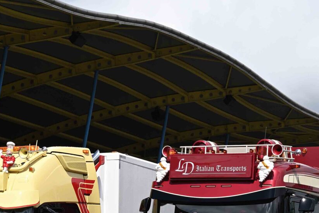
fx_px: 1515
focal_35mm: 171
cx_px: 90
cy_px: 179
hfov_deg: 12.0
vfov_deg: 8.0
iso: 200
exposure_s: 1/320
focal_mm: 55
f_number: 6.3
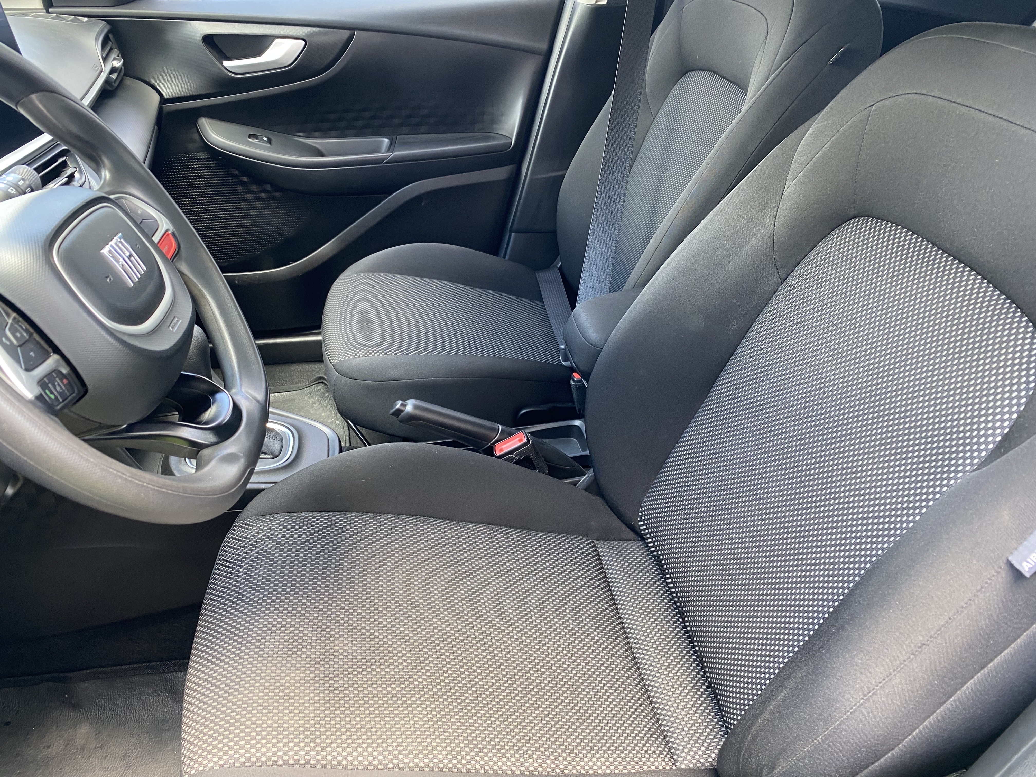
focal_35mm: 26
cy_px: 388
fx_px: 778
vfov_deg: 53.1
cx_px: 518
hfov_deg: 67.3
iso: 125
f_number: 1.8
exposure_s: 1/60
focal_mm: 4.25
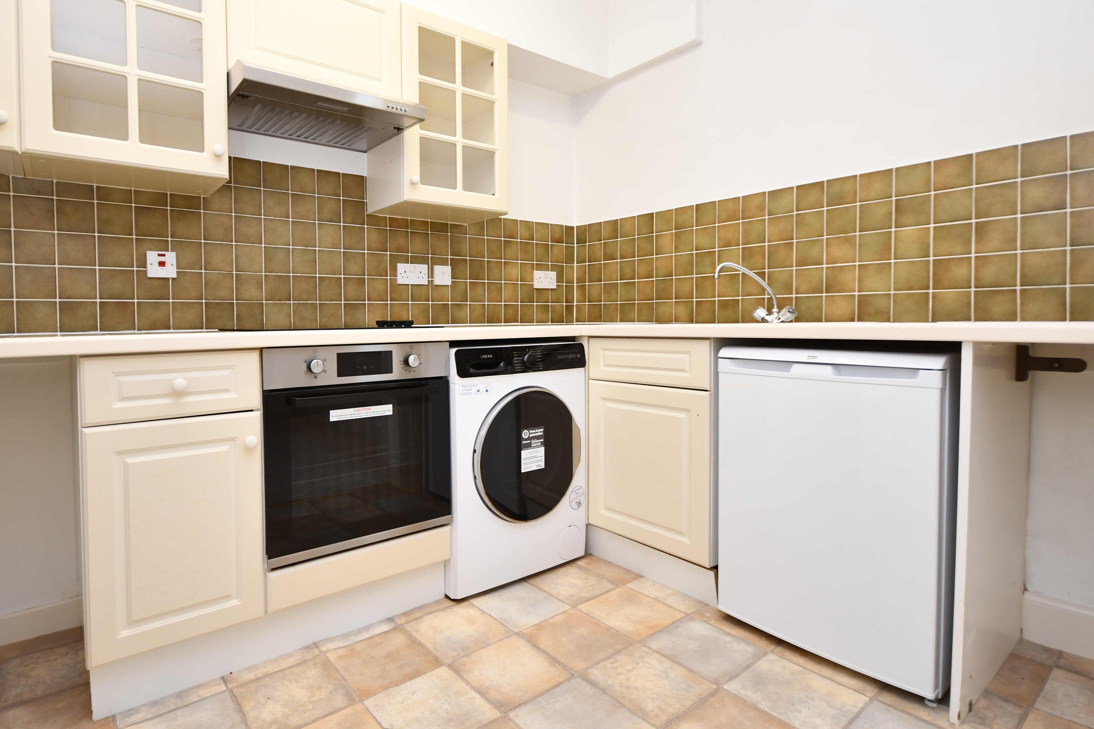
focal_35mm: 18
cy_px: 326
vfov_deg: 67.2
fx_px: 547
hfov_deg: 89.4
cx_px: 470
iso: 720
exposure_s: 1/60
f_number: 4
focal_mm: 10
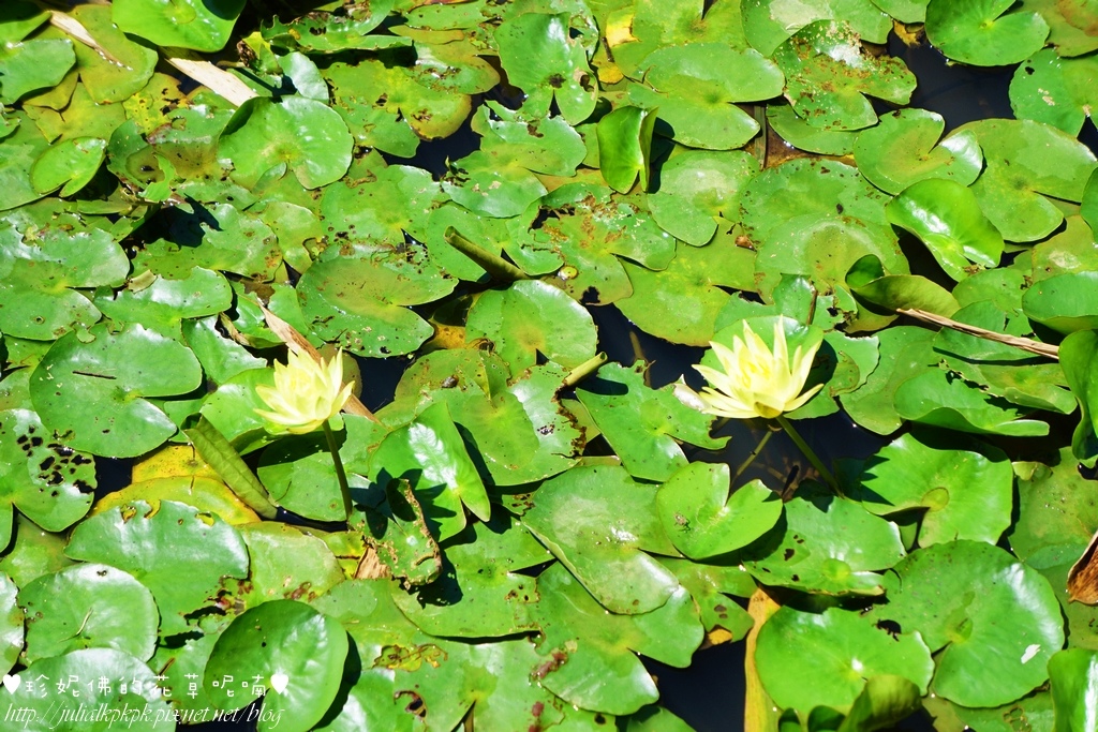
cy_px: 366
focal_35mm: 82
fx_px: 2516
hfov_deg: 24.6
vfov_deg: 16.6
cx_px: 549
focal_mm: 55
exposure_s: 1/320
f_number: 5.6
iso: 100
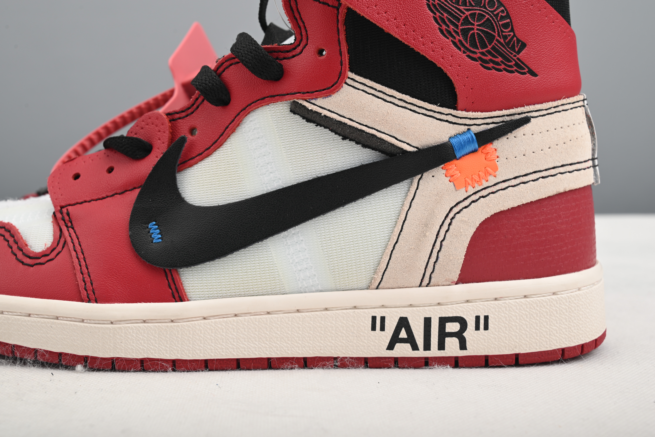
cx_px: 328
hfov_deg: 42.7
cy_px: 218
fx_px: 837
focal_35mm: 46
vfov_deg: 29.3
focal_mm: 46
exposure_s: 1/200
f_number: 11
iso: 100
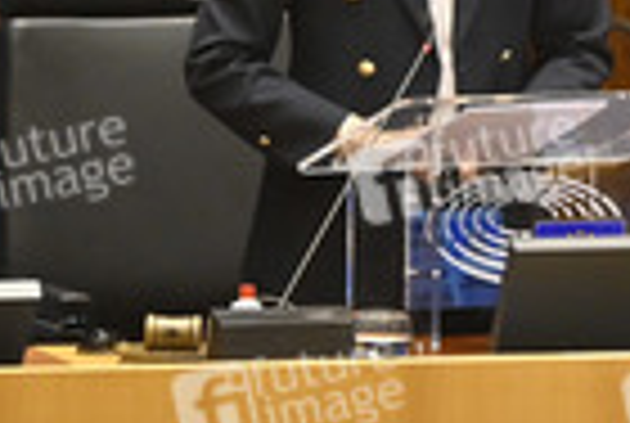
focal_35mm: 1025
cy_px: 58
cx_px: 346
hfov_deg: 2.0
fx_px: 17976
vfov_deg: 1.3
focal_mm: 320
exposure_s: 1/200
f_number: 6.3
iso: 2500
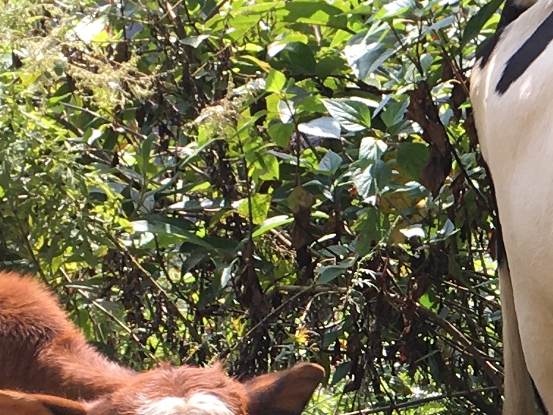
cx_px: 761
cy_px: 498
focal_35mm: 155
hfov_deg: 12.3
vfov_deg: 9.5
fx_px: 2477
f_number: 2.2
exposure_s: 1/379
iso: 25
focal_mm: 4.15
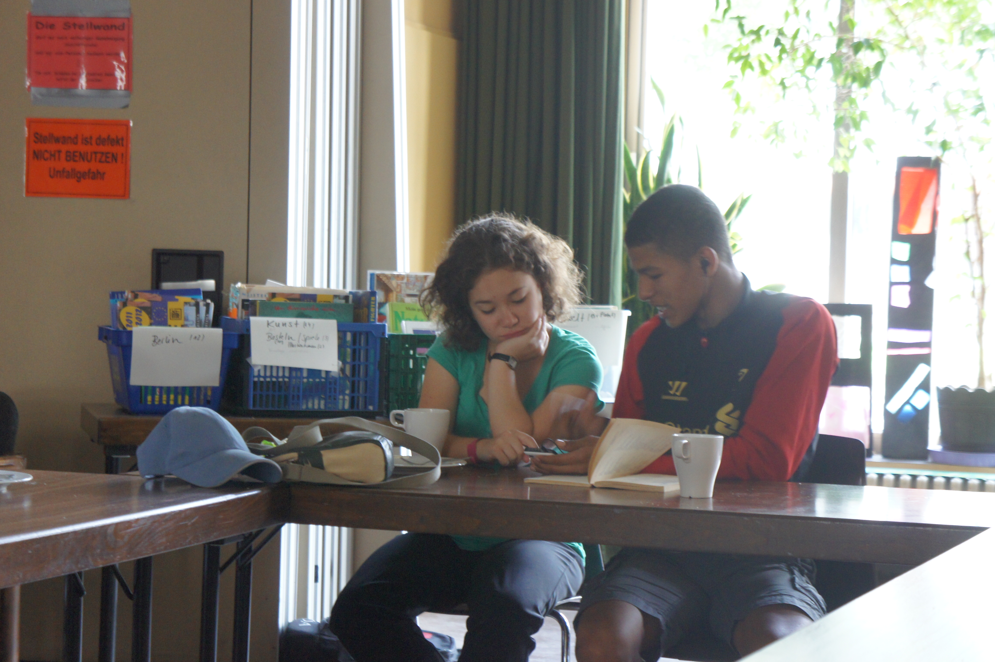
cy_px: 331
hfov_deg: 24.6
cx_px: 498
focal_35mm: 82
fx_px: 2279
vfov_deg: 16.5
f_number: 5.6
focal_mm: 55
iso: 1600
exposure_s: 1/25
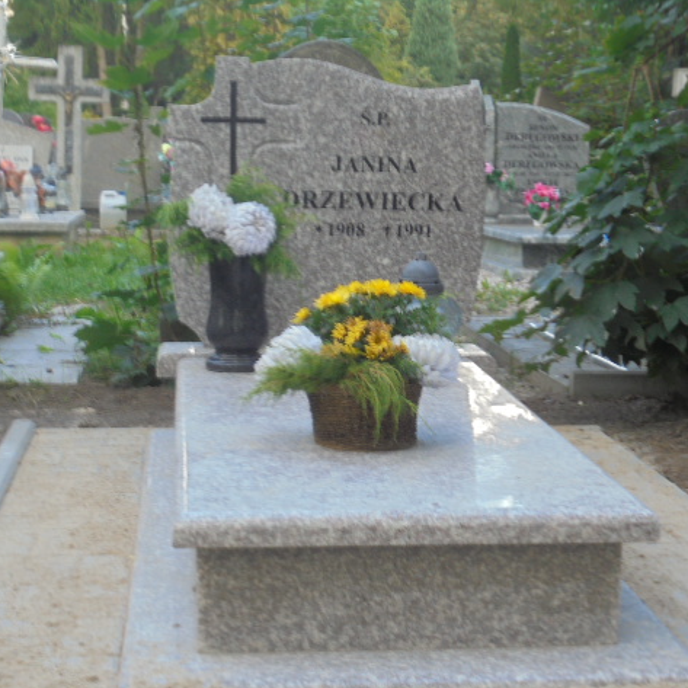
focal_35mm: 67
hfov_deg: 25.7
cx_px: 390
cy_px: 348
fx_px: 1507
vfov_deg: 25.7
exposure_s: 1/30
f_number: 5.2
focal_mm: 10.1
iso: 100
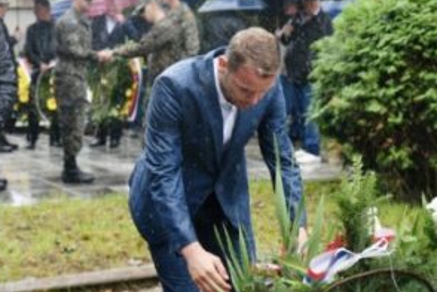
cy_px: 107
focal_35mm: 94
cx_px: 318
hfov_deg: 21.5
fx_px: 1141
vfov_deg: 14.5
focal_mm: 27
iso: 1000
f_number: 2.8
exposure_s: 1/800
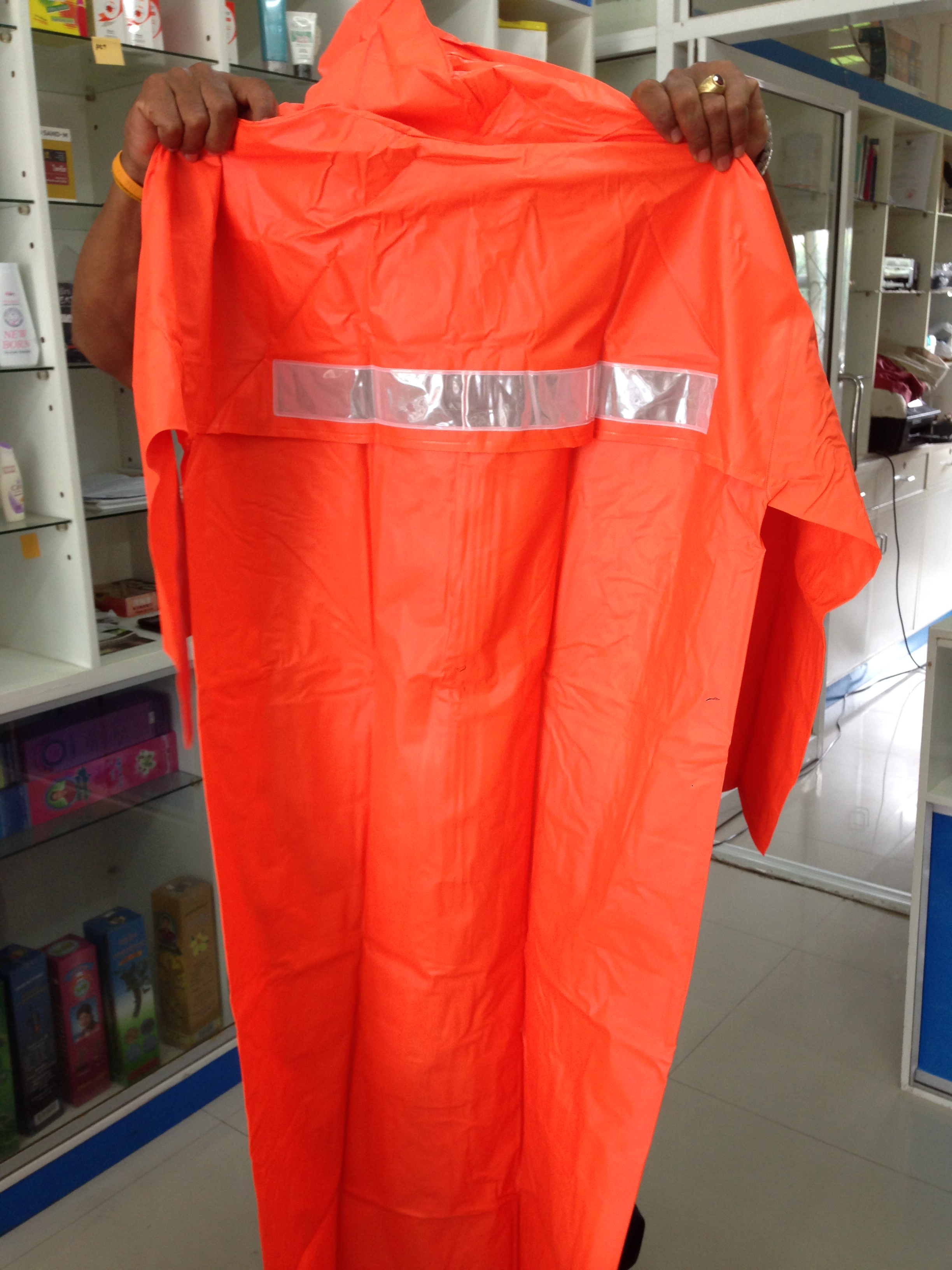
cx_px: 476
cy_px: 635
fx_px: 1210
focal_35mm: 33
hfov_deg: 42.9
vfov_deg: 55.4
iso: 64
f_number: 2.4
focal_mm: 4.12
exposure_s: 1/20
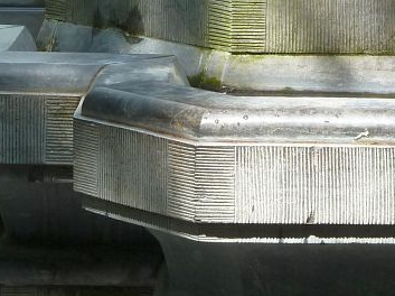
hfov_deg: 8.2
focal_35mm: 241
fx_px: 2747
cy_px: -61
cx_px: 329
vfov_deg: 6.1
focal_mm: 13.7
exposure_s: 1/125
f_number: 4.2
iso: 80
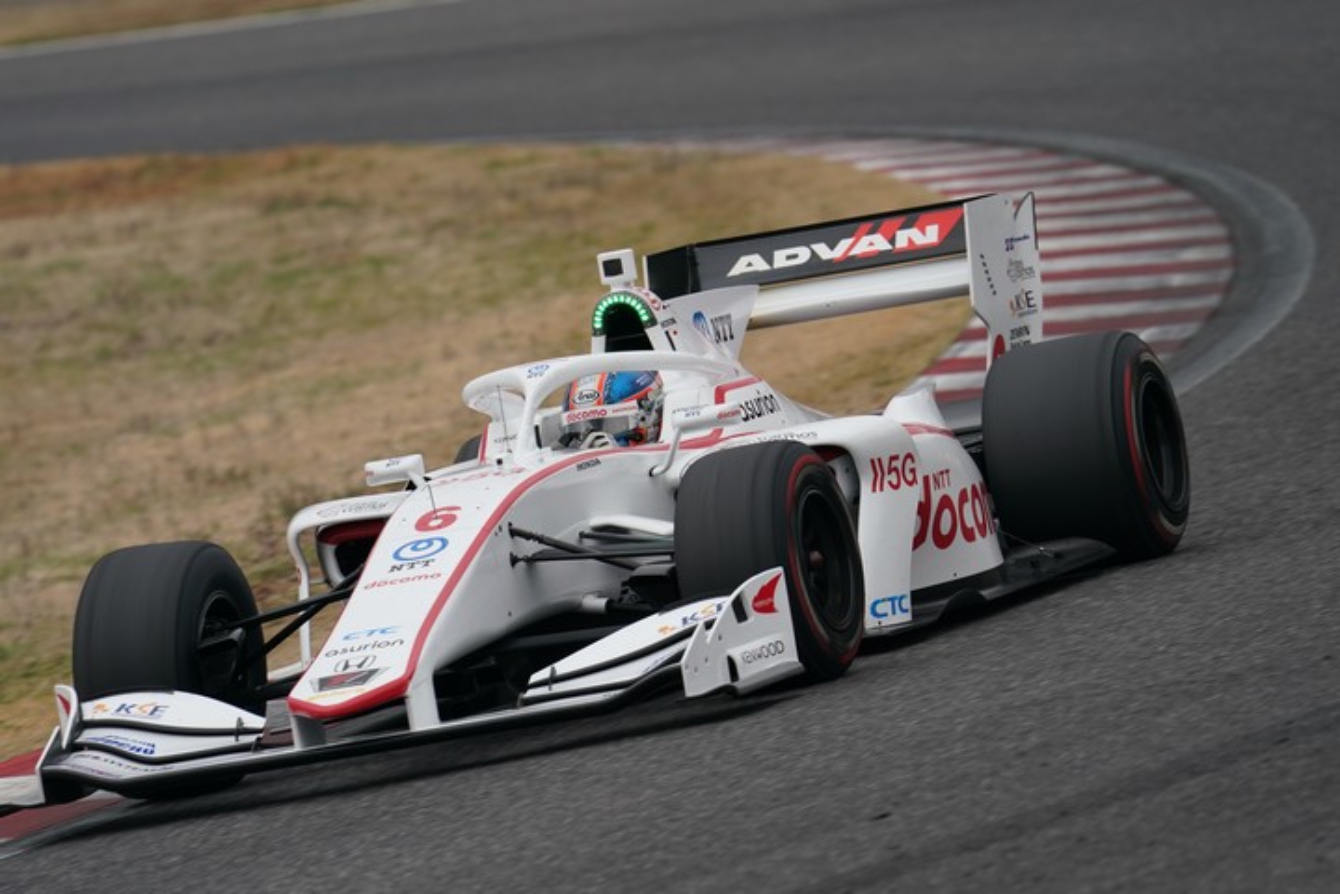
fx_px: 22332
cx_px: 670
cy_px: 447
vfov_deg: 2.3
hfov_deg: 3.4
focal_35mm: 600
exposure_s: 1/500
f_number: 8
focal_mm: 600
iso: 400
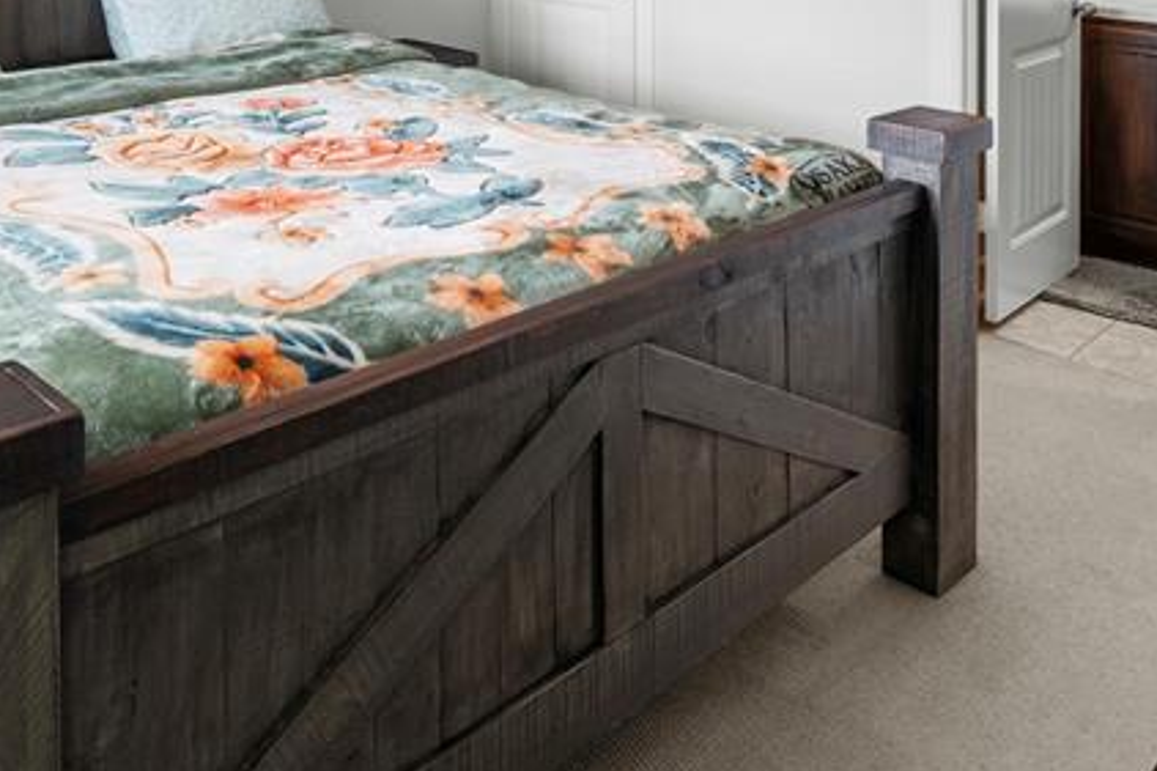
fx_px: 1092
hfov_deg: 55.0
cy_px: -126
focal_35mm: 34
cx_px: 414
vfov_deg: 32.8
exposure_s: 1/1.67
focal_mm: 14
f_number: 8
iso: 400
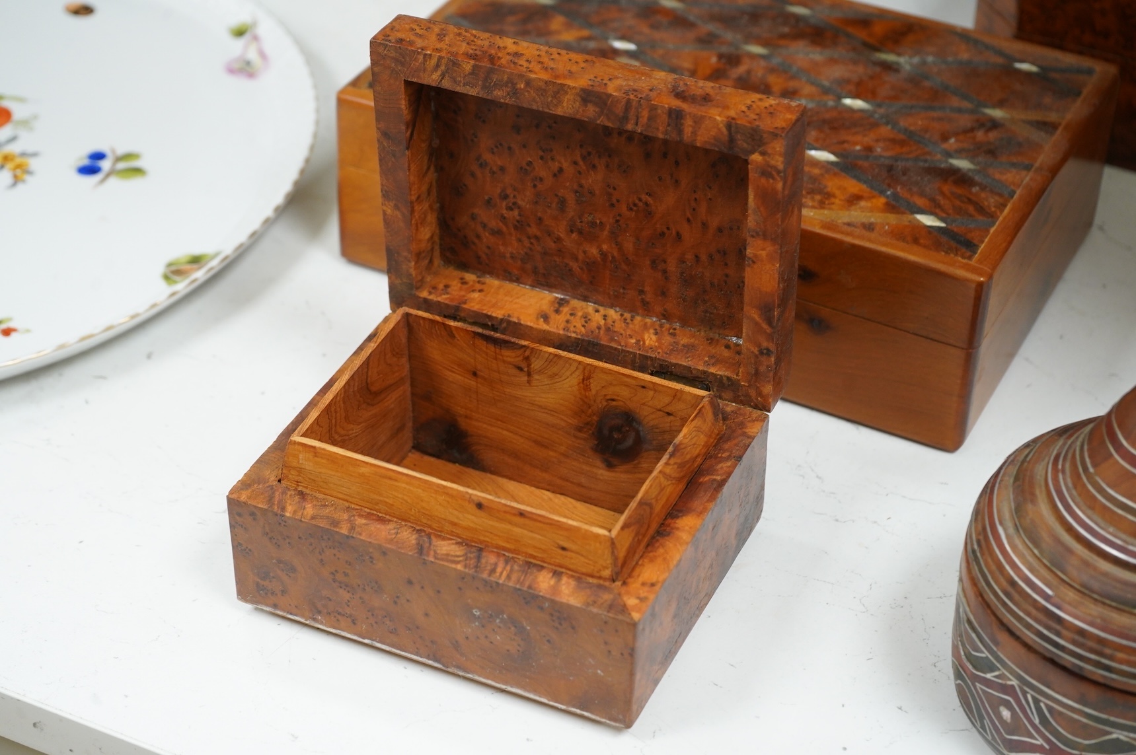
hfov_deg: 29.3
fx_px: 2175
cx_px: 568
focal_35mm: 69
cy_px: 378
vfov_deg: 19.7
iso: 2500
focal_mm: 69
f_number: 7.1
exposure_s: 1/80
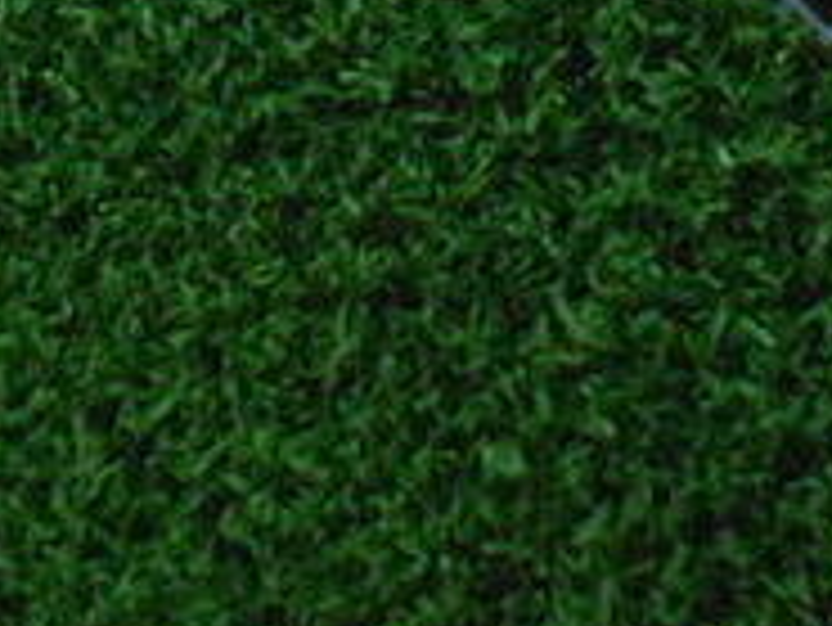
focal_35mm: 90
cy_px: -351
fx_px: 2165
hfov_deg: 21.8
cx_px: 391
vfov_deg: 15.1
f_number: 3.2
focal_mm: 4.6
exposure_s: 1/200
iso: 800
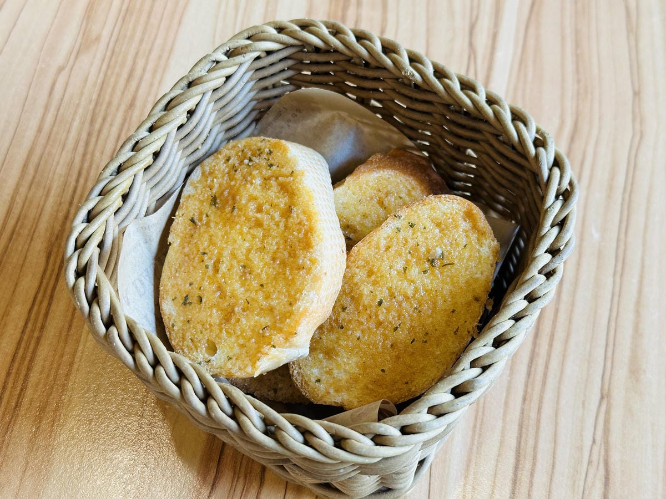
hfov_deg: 39.7
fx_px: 924
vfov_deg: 30.3
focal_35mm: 48
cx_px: 333
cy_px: 250
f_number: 1.78
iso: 80
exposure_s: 1/60
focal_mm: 6.86
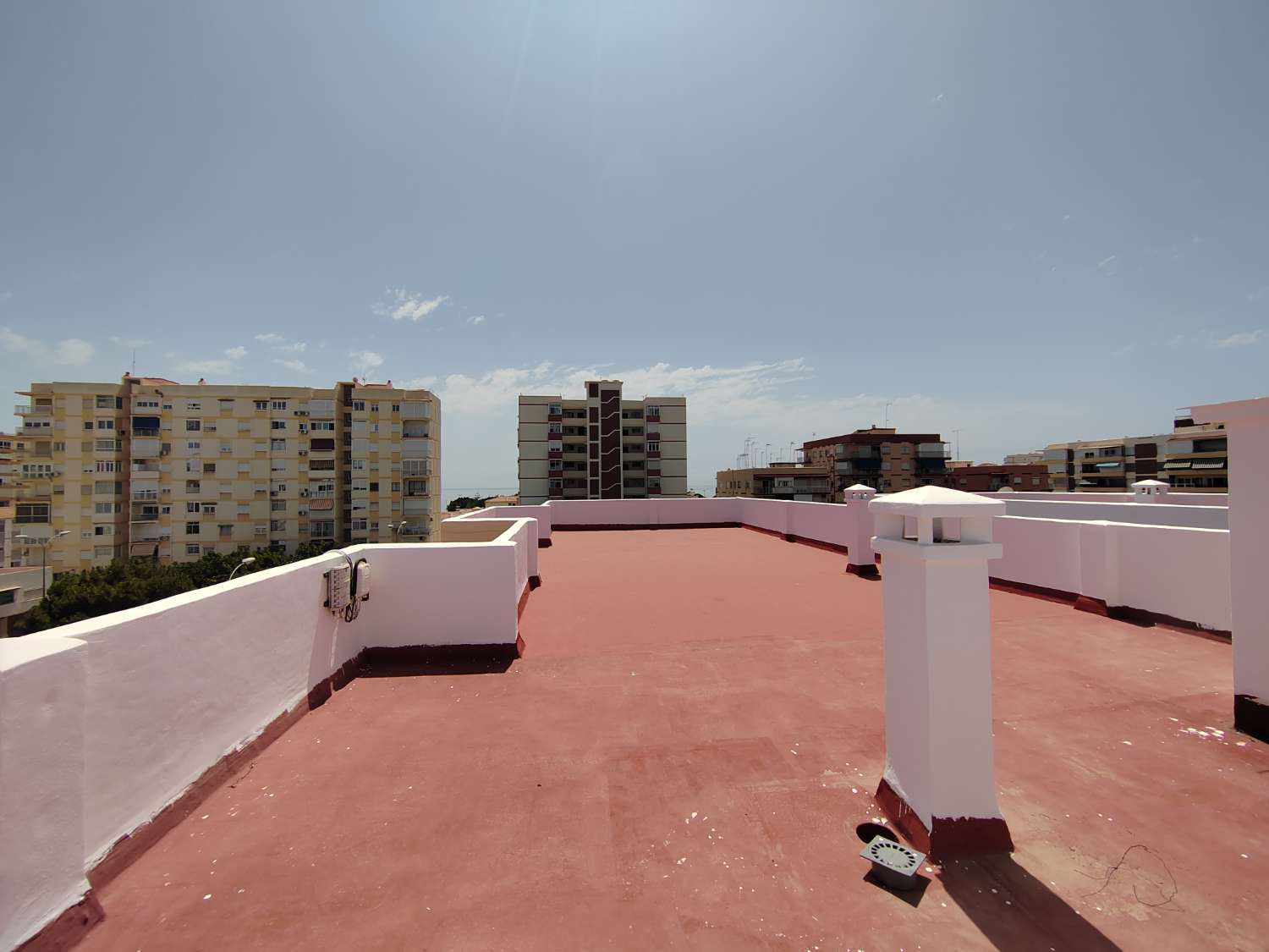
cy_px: 476
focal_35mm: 13
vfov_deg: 89.9
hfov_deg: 106.2
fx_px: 477
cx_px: 634
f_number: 2.2
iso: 100
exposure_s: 1/2200
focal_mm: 2.16
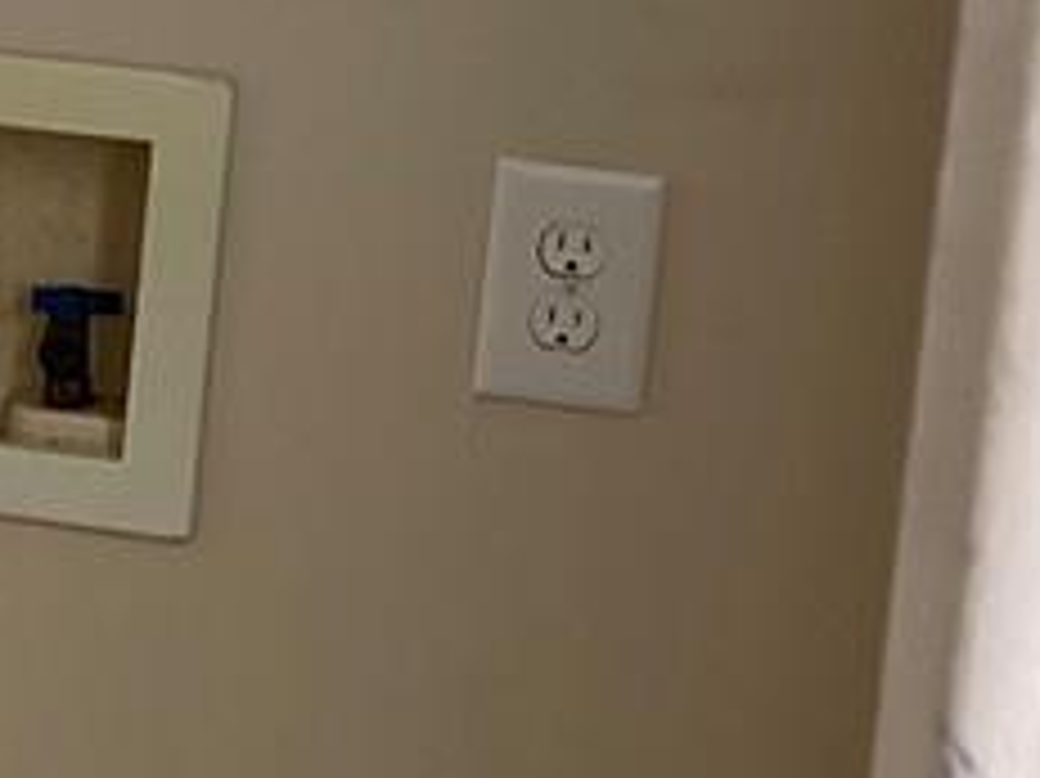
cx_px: -1310
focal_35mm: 173
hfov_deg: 10.2
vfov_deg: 8.5
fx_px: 5195
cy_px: -153
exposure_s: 1/121
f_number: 1.6
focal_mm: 5.1
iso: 64
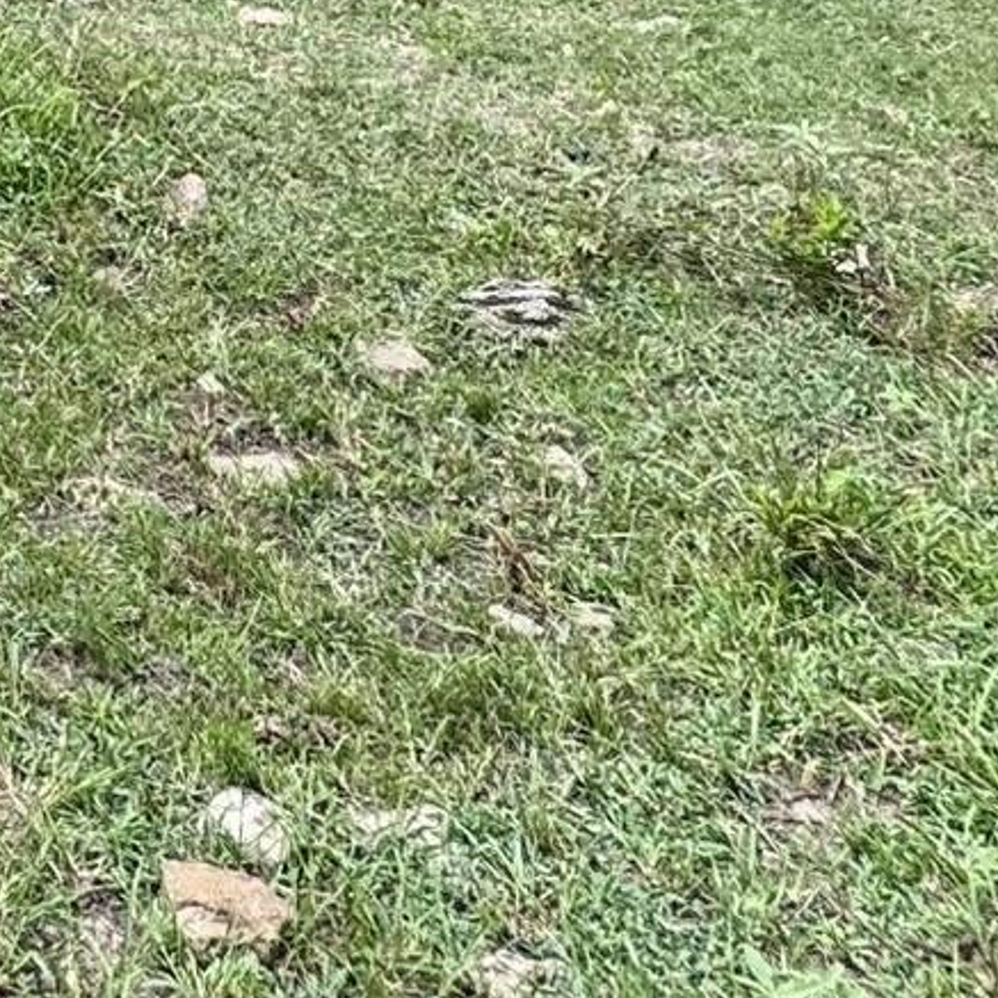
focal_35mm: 58
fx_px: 1892
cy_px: -601
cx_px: -343
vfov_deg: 22.6
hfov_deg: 25.1
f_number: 2.2
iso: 50
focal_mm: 2.22
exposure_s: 1/1078
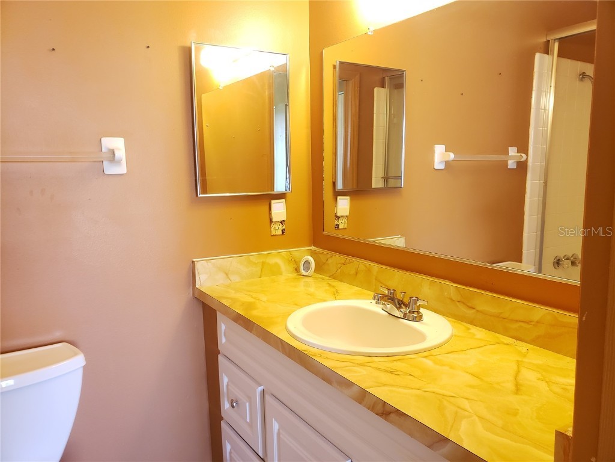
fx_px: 462
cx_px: 308
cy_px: 231
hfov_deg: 67.3
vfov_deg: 53.1
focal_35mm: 26
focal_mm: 4.3
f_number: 2.4
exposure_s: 1/24
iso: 250
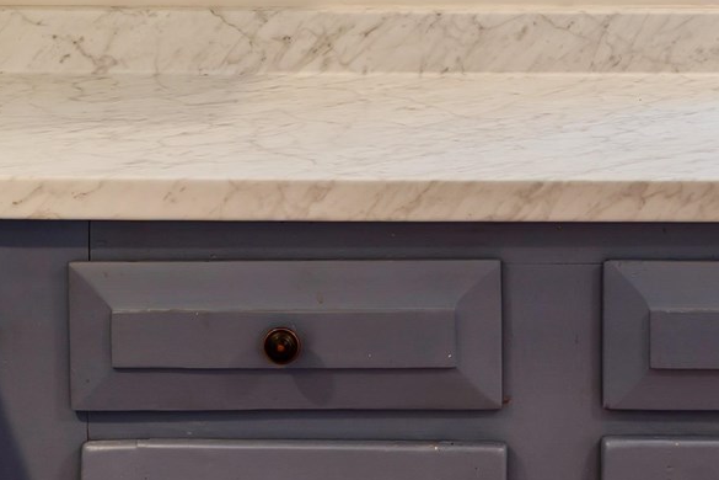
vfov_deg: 12.3
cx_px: 563
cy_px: -182
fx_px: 2149
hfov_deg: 18.8
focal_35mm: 108
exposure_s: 1/3
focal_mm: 20.5
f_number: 8
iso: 100
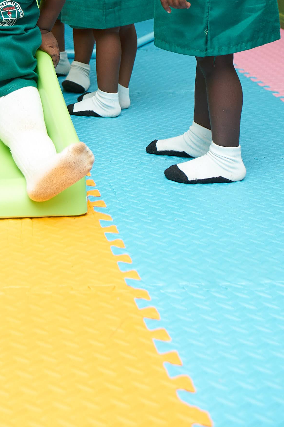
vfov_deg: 25.1
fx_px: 899
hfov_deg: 17.5
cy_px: -22
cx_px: -10
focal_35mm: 76
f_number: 3.2
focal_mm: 23
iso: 400
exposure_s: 1/160
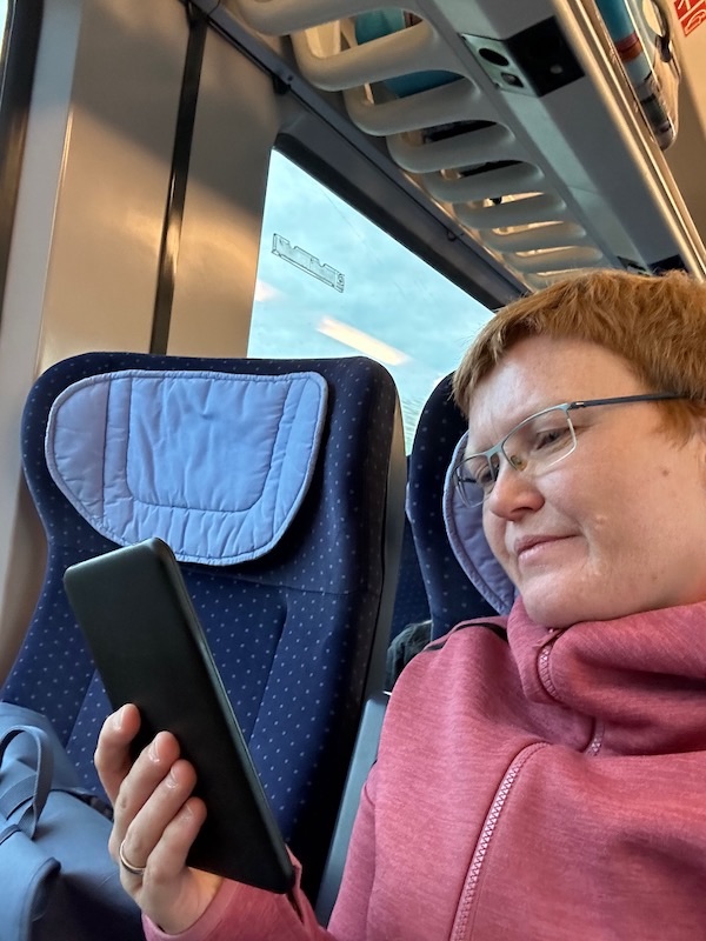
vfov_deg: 60.0
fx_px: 816
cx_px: 353
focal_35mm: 30
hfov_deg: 46.8
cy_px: 470
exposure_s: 1/60
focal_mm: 2.69
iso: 320
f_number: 1.9
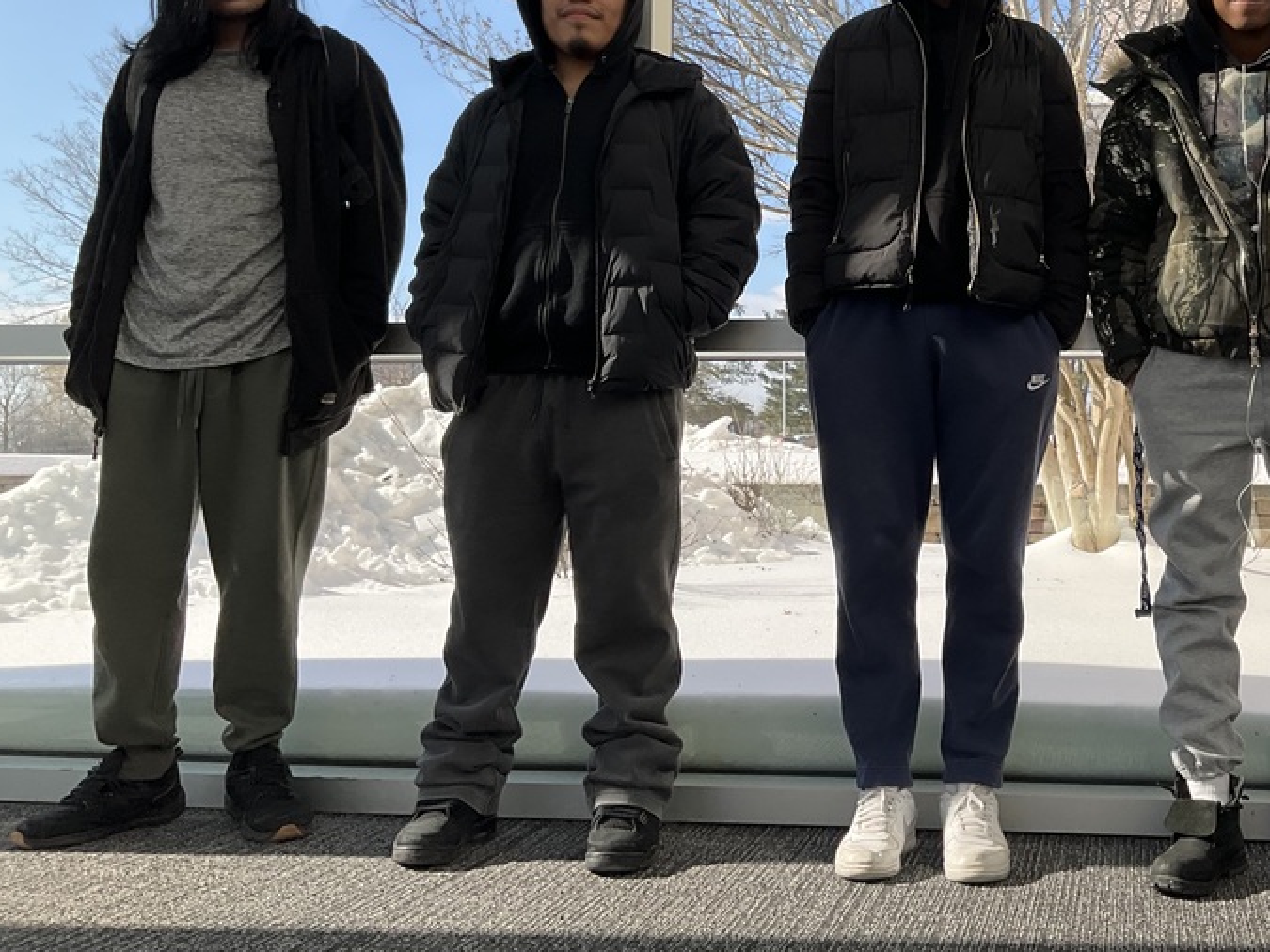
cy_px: 286
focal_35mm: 44
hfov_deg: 41.8
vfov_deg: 32.5
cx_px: 941
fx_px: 1614
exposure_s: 1/1035
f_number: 1.8
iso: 25
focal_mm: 3
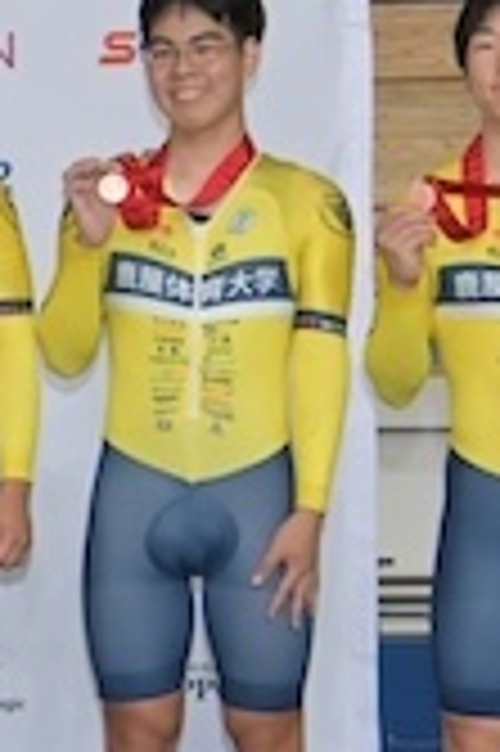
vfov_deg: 9.7
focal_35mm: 211
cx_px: -838
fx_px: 4405
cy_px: 187
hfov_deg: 6.1
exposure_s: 1/160
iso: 1000
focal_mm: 44
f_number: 8
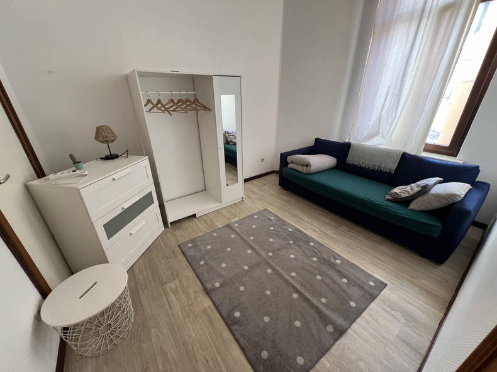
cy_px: 186
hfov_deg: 106.2
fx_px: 187
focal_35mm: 13
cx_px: 248
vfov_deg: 89.9
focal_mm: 1.57
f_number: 1.8
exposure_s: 1/99
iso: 250
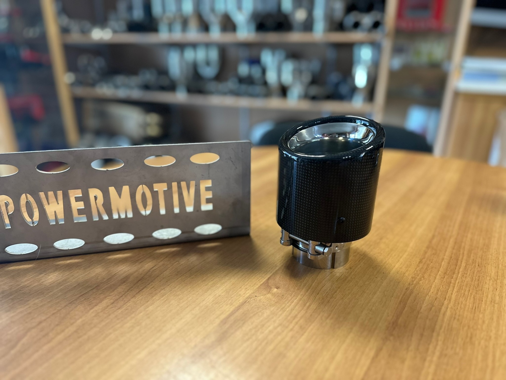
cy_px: 190
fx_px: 351
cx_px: 253
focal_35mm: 24
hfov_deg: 71.6
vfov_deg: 56.8
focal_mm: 6.86
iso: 320
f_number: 1.78
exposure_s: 1/50
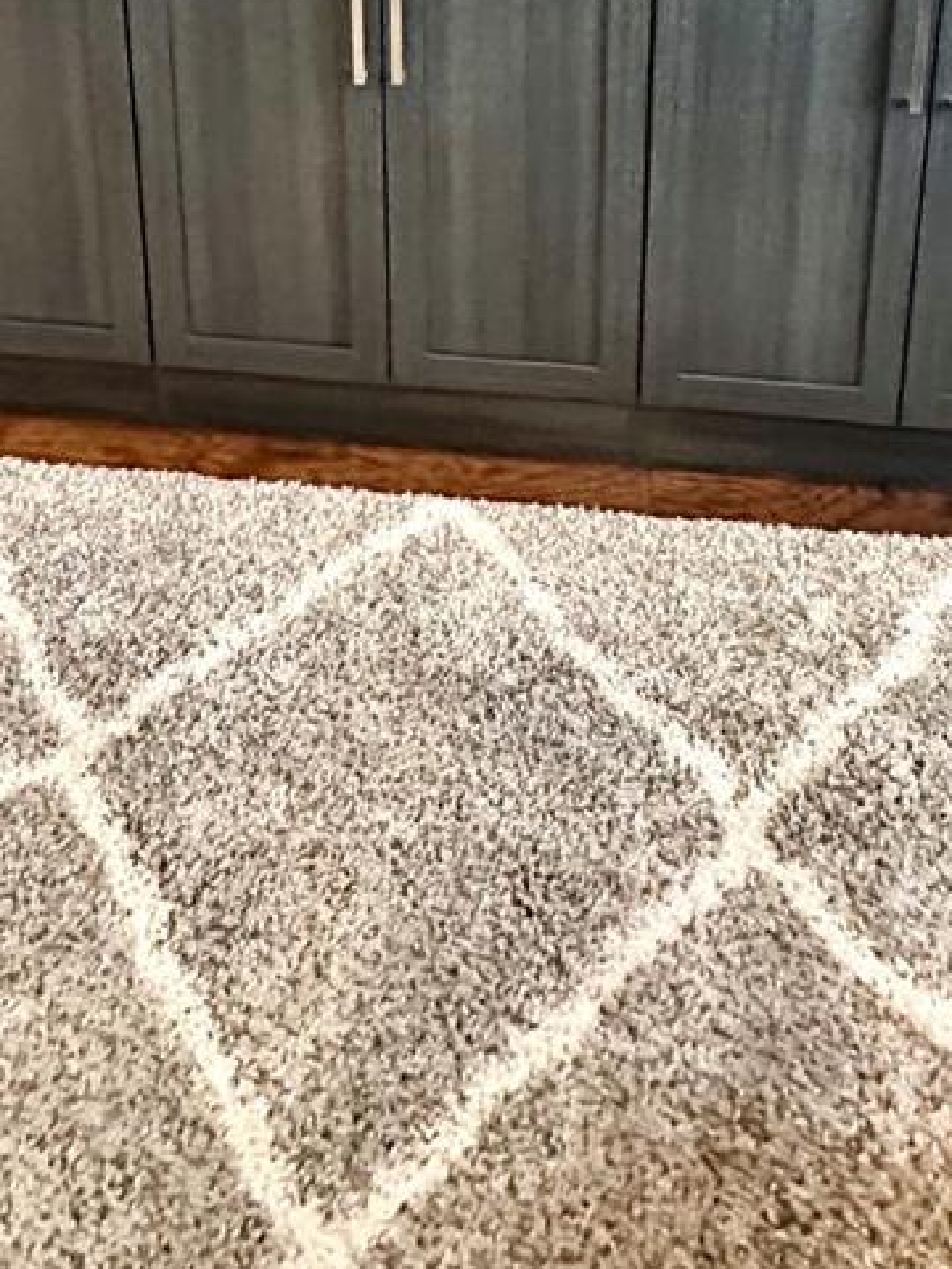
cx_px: 471
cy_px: -167
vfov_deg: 40.8
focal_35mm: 35
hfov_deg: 40.7
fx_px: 1283
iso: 800
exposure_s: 1/60
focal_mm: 2.22
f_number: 2.2
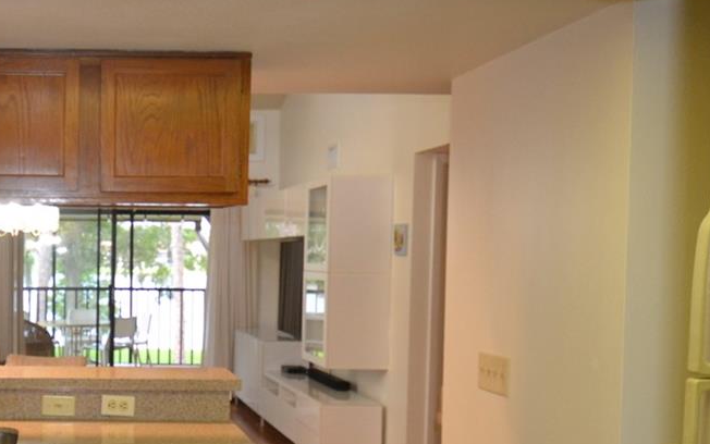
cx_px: 58
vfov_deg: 28.5
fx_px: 871
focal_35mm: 45
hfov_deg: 40.6
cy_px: 292
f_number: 3.8
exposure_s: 1/60
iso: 640
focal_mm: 12
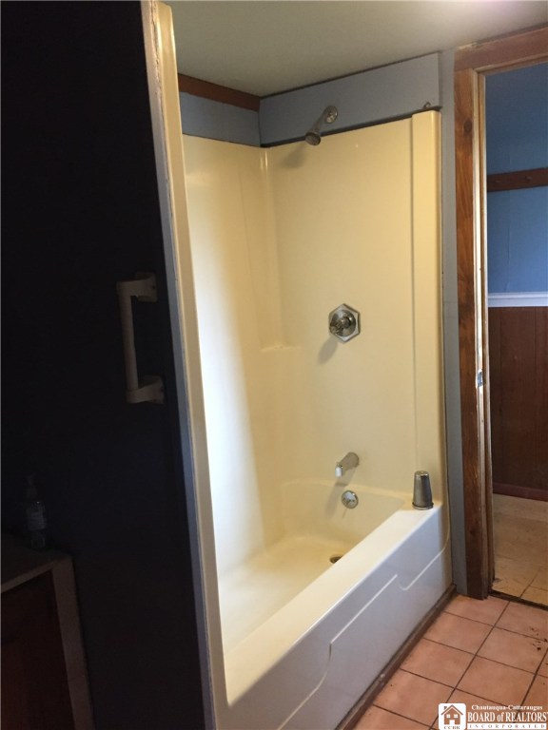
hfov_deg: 48.2
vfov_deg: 61.7
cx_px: 274
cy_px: 365
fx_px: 612
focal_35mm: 29
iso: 250
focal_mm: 4.15
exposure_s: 1/24
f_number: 2.2
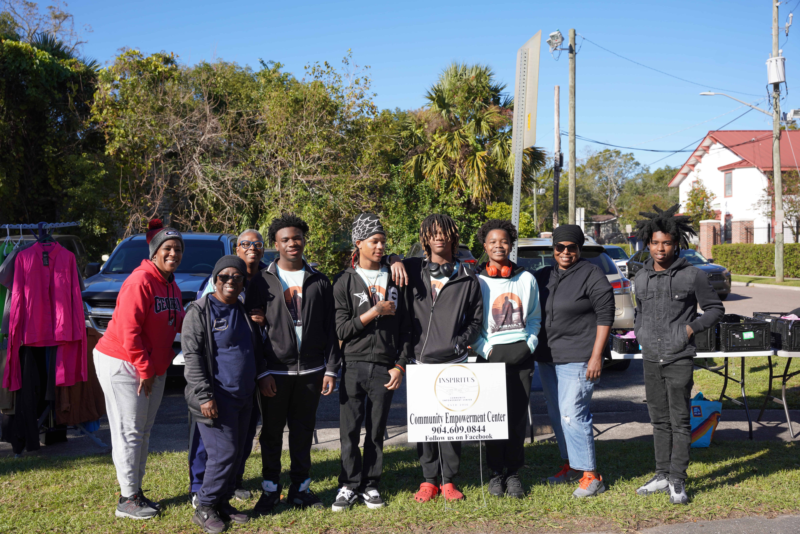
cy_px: 267
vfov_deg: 36.2
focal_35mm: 37
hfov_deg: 52.3
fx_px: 815
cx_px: 400
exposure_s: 1/500
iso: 100
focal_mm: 36.7
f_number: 4.5
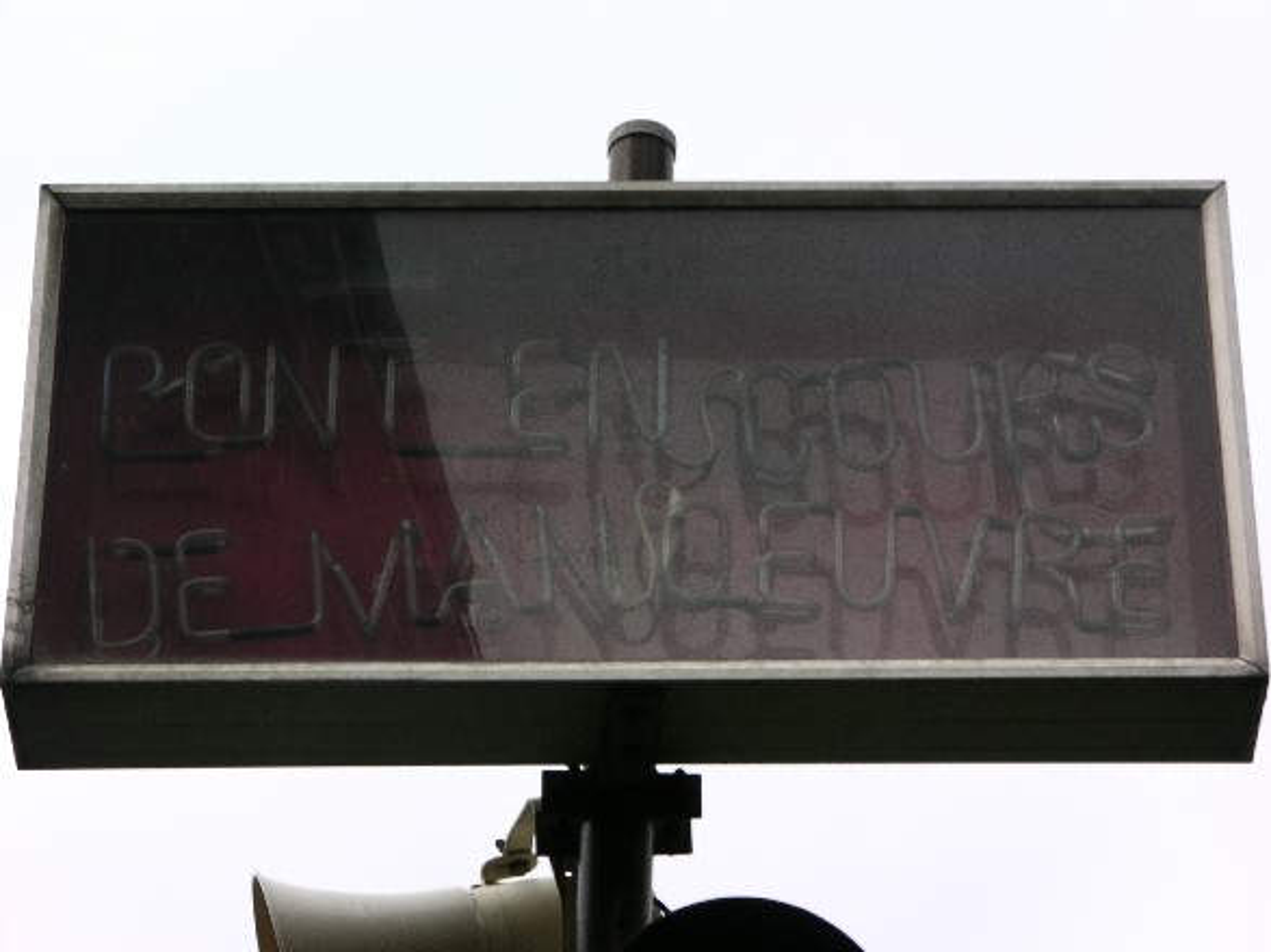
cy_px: 476
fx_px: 5506
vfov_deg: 9.9
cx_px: 636
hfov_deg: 13.2
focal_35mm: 150
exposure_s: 1/149
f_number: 6.9
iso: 50
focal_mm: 37.7
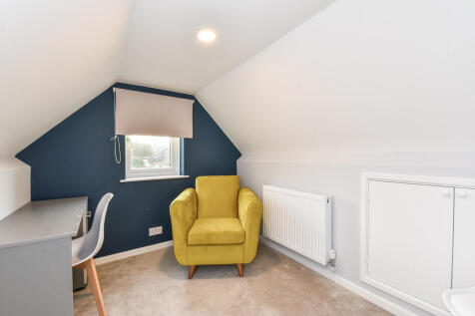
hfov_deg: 100.4
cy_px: 158
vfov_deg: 77.3
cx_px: 238
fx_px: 198
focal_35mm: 15
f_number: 8
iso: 400
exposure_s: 1/25
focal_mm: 15
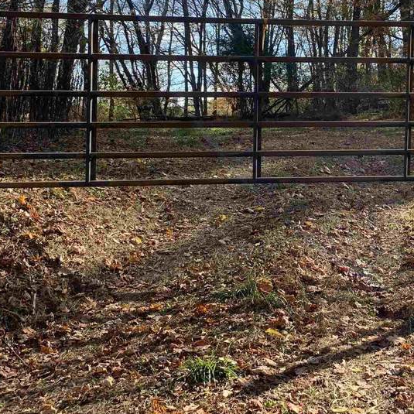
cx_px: 290
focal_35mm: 55
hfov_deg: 30.7
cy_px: 106
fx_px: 744
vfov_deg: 30.6
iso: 25
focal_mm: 4.25
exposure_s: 1/374
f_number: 1.8
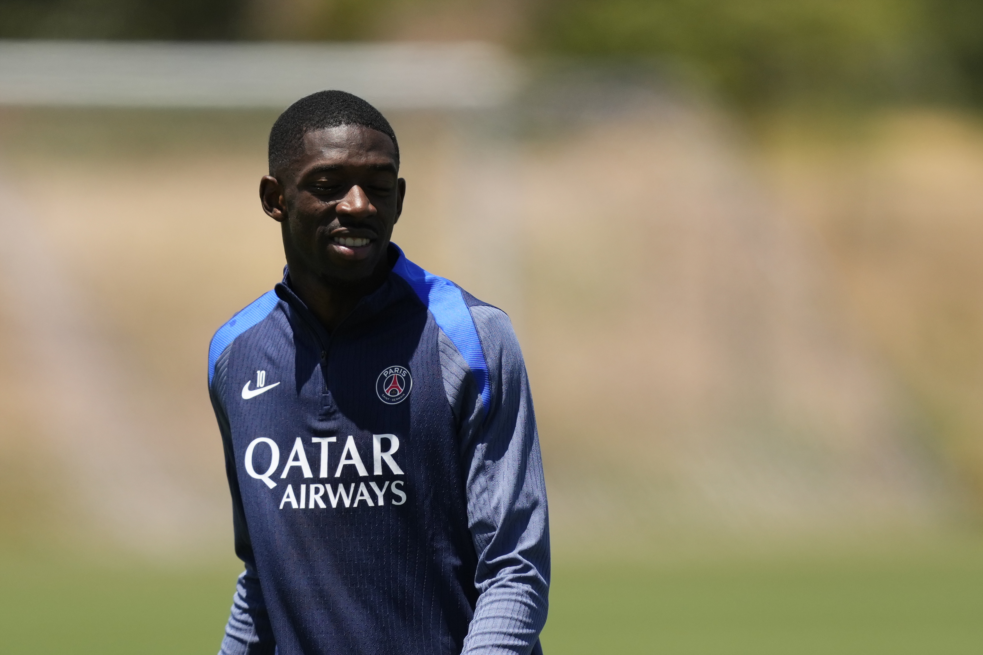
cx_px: 492
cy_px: 328
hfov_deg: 5.2
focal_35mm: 400
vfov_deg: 3.4
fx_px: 10921
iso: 250
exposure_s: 1/4000
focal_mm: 400
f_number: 2.8
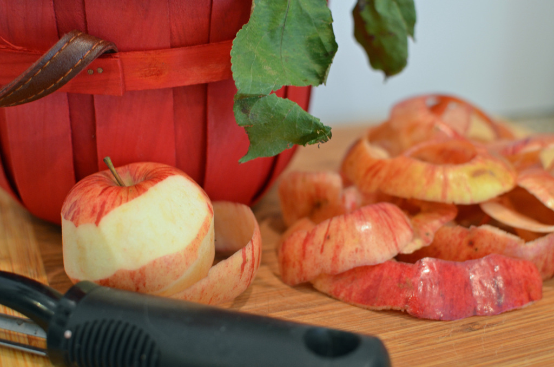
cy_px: 184
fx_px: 806
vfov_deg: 25.6
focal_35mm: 52
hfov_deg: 37.9
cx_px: 277
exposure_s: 1/50
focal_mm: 35
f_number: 3.5
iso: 800
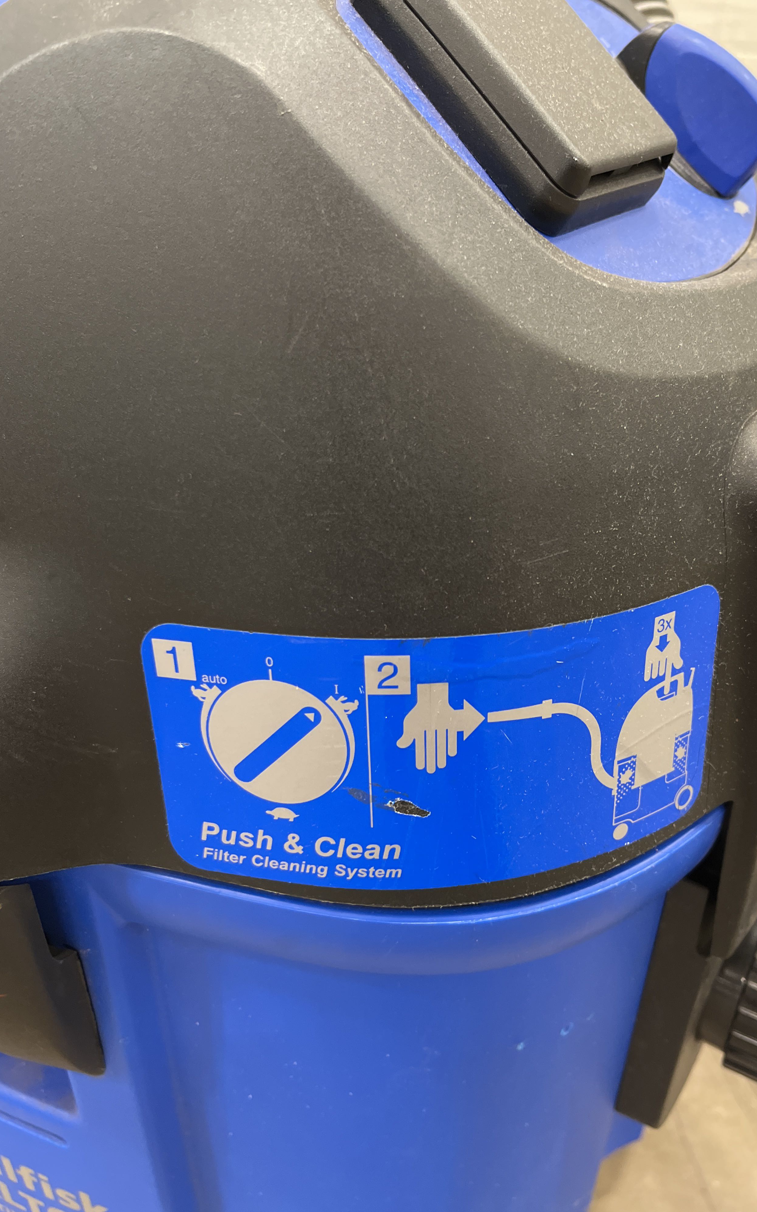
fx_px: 924
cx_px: 451
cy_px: 615
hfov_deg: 44.3
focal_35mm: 28
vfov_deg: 66.5
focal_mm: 5.1
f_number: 1.6
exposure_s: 1/60
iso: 320
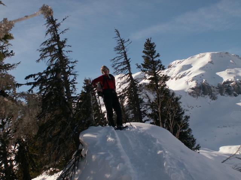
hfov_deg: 33.2
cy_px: 90
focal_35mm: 58
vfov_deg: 25.2
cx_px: 120
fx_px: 404
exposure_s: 1/800
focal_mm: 9.7
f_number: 5
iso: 50
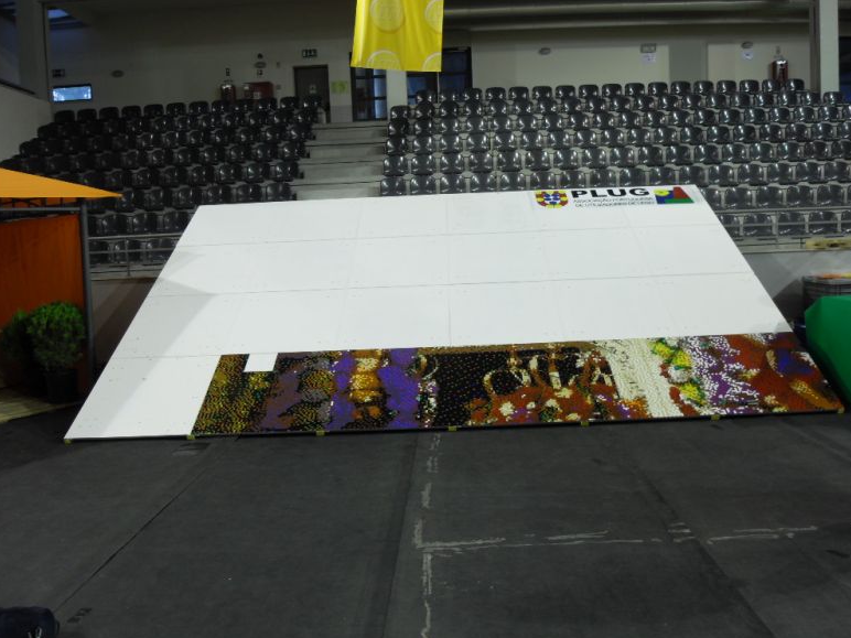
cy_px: 312
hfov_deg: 61.7
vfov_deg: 48.2
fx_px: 713
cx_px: 435
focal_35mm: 29
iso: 100
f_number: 2.8
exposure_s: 1/45
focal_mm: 6
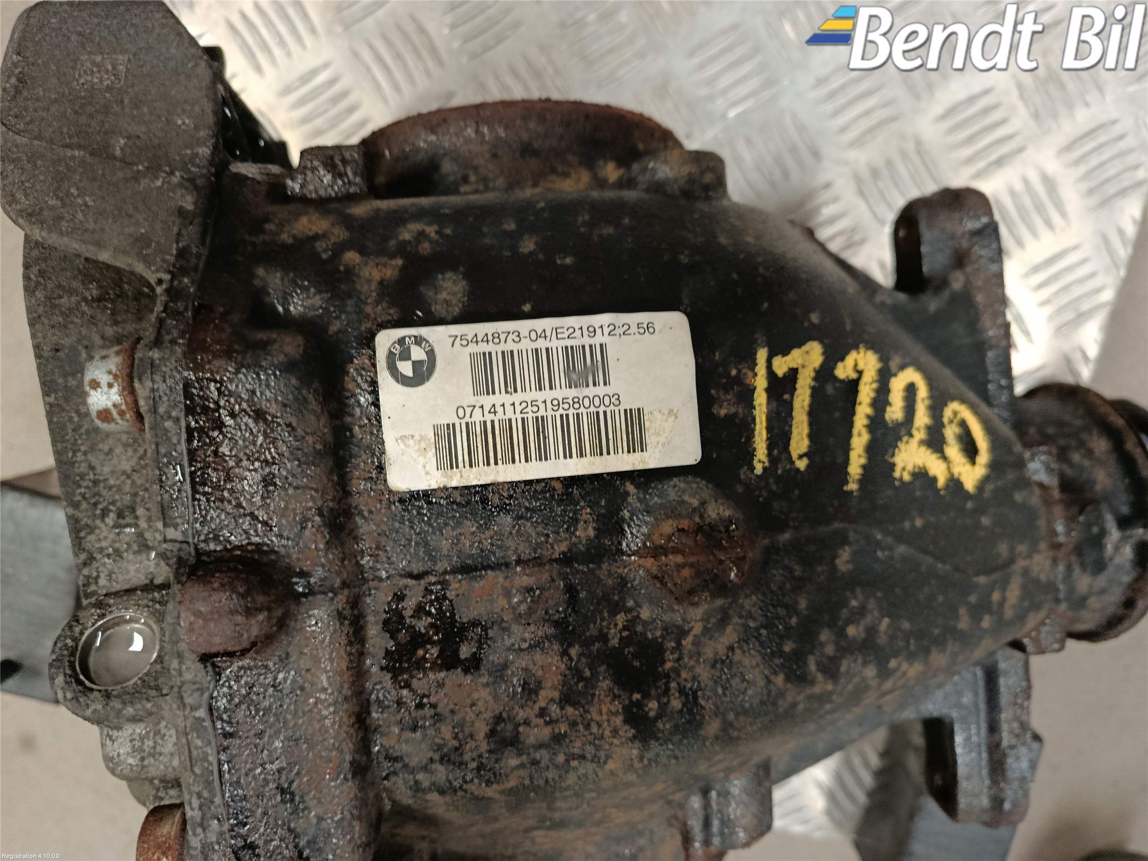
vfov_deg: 56.8
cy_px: 430
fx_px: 796
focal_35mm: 24
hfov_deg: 71.6
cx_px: 574
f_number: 1.7
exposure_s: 1/25
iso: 1098
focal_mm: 5.24
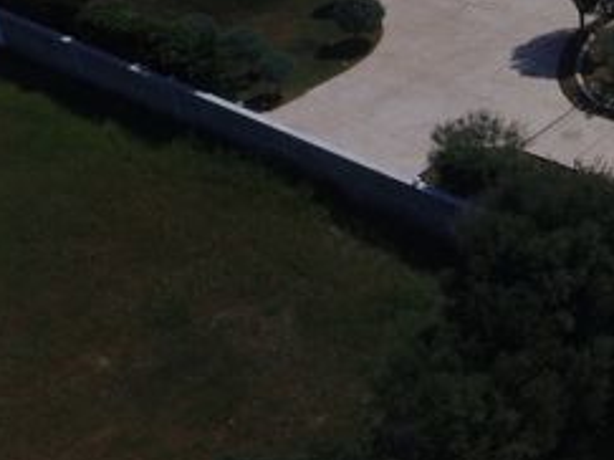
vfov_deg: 24.5
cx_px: 739
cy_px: 53
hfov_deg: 28.8
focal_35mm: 58
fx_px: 1028
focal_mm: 3.61
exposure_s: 1/3802
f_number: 2.8
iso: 100
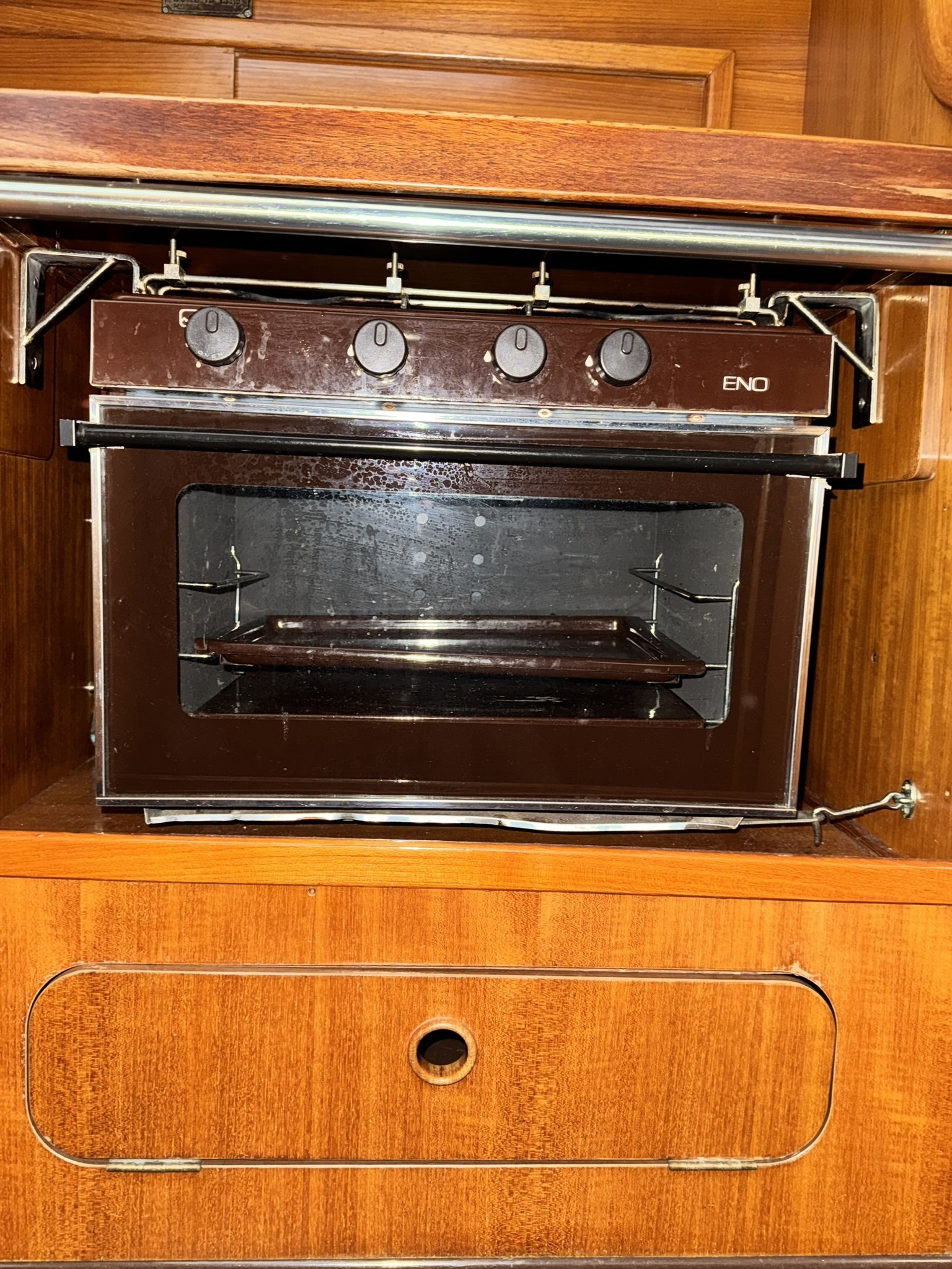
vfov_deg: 71.6
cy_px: 634
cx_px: 476
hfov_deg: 56.8
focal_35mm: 24
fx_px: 880
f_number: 1.78
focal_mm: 6.76
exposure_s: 1/4
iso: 80
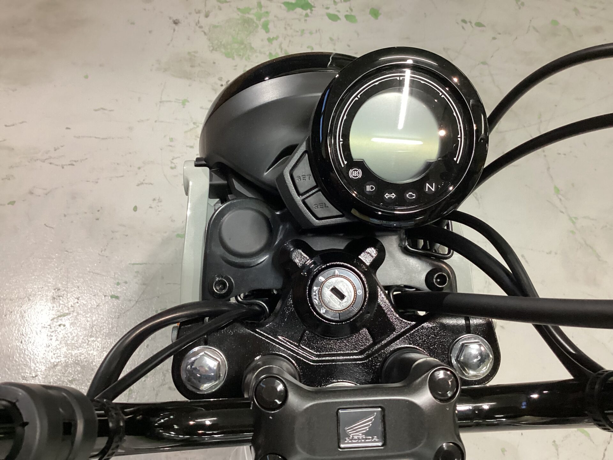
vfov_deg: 45.4
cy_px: 230
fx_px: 549
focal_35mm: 31
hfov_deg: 58.4
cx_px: 306
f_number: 2.4
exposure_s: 1/50
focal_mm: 3.3
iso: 250
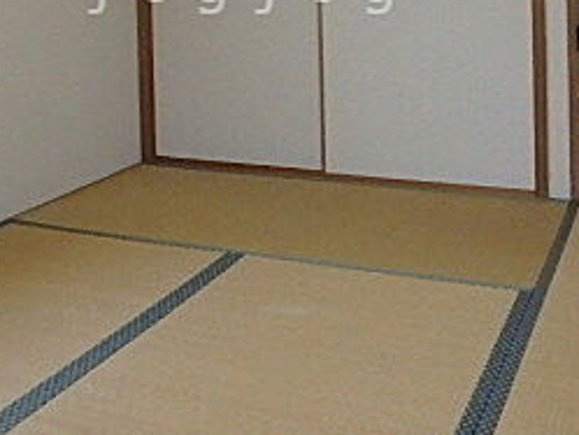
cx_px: 246
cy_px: -14
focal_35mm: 54
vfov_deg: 25.5
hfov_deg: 35.5
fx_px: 904
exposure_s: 1/60
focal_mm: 3.7
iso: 800
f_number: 3.5
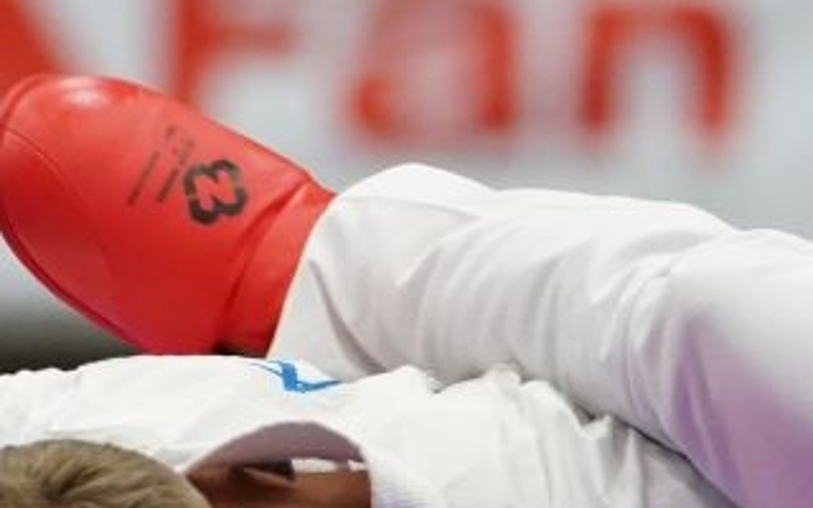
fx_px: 25392
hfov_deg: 1.8
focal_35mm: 1146
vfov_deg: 1.1
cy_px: 196
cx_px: 457
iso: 3200
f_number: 2.8
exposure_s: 1/1000
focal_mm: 200
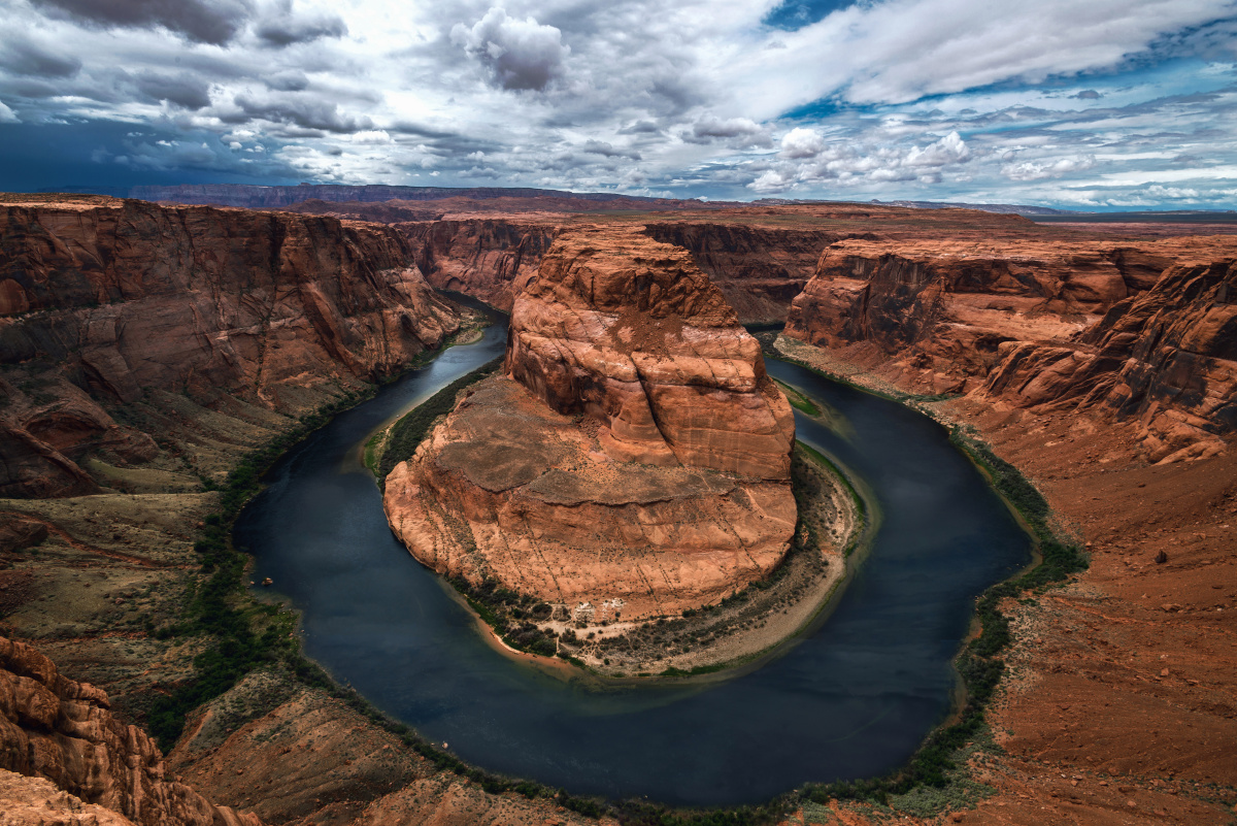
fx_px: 584
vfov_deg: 70.5
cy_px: 413
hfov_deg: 93.3
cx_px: 618
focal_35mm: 17
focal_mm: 17
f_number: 13
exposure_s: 1/125
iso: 100
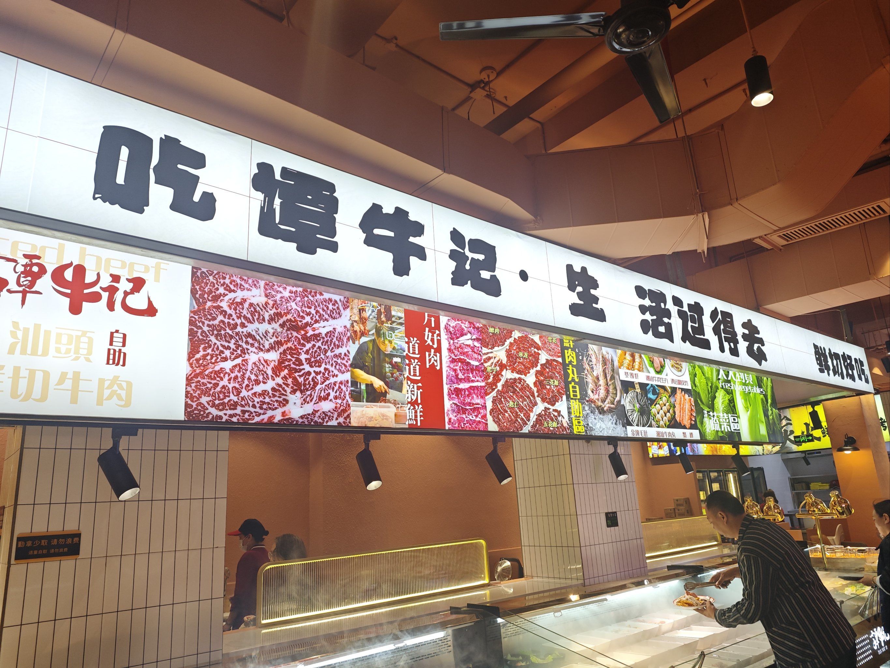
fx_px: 591
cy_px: 334
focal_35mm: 23
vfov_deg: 58.9
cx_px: 445
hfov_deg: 73.9
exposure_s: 1/100
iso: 50
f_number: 1.6
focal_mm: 6.55
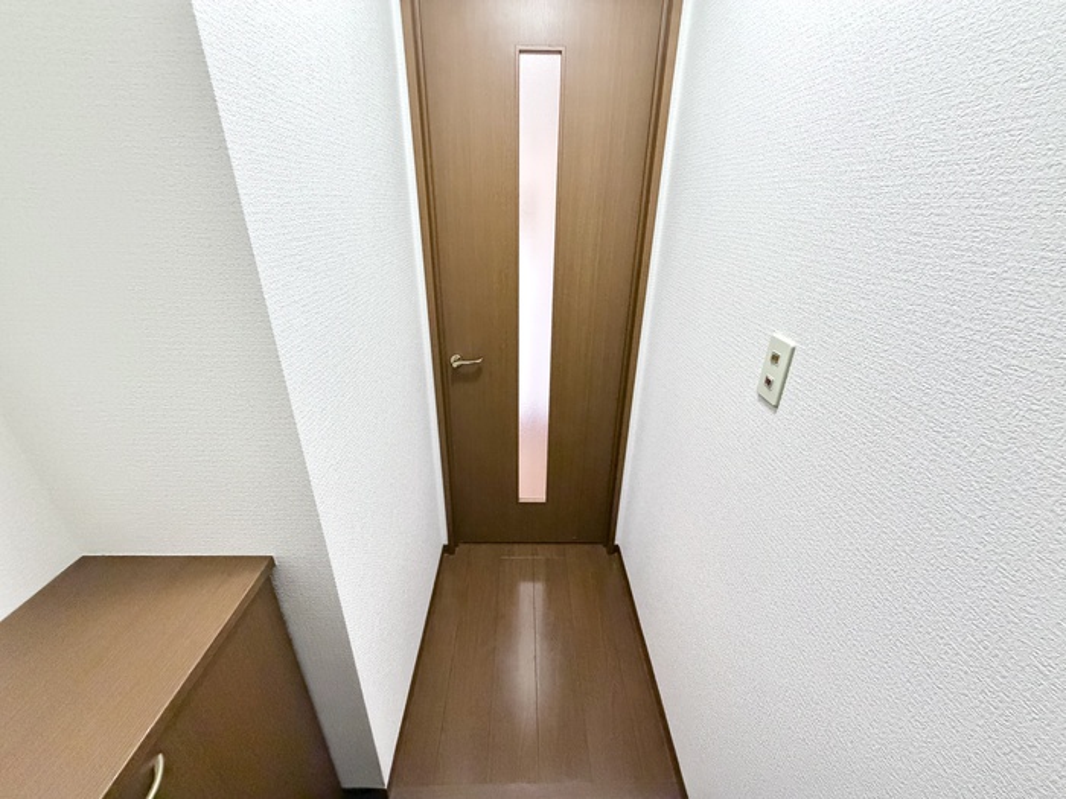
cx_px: 533
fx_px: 431
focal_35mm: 14
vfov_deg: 85.7
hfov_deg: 102.1
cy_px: 400
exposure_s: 1/60
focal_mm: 2.22
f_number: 2.2
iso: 1000
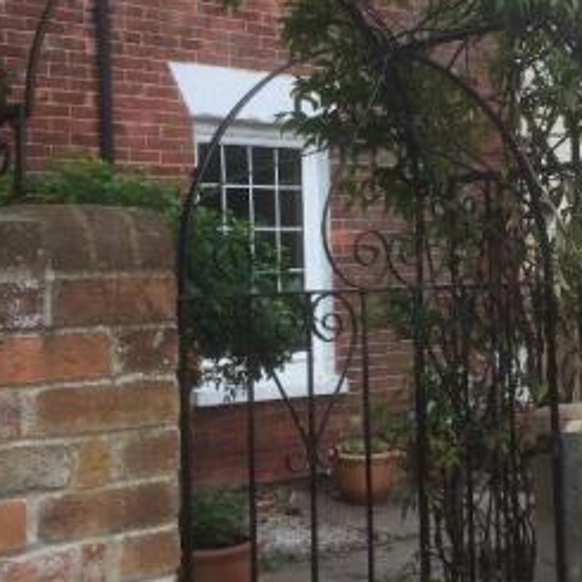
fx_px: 1160
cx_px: 396
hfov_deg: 28.0
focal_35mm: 61
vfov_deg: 28.1
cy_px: 246
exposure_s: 1/268
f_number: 2.2
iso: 32
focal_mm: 4.15
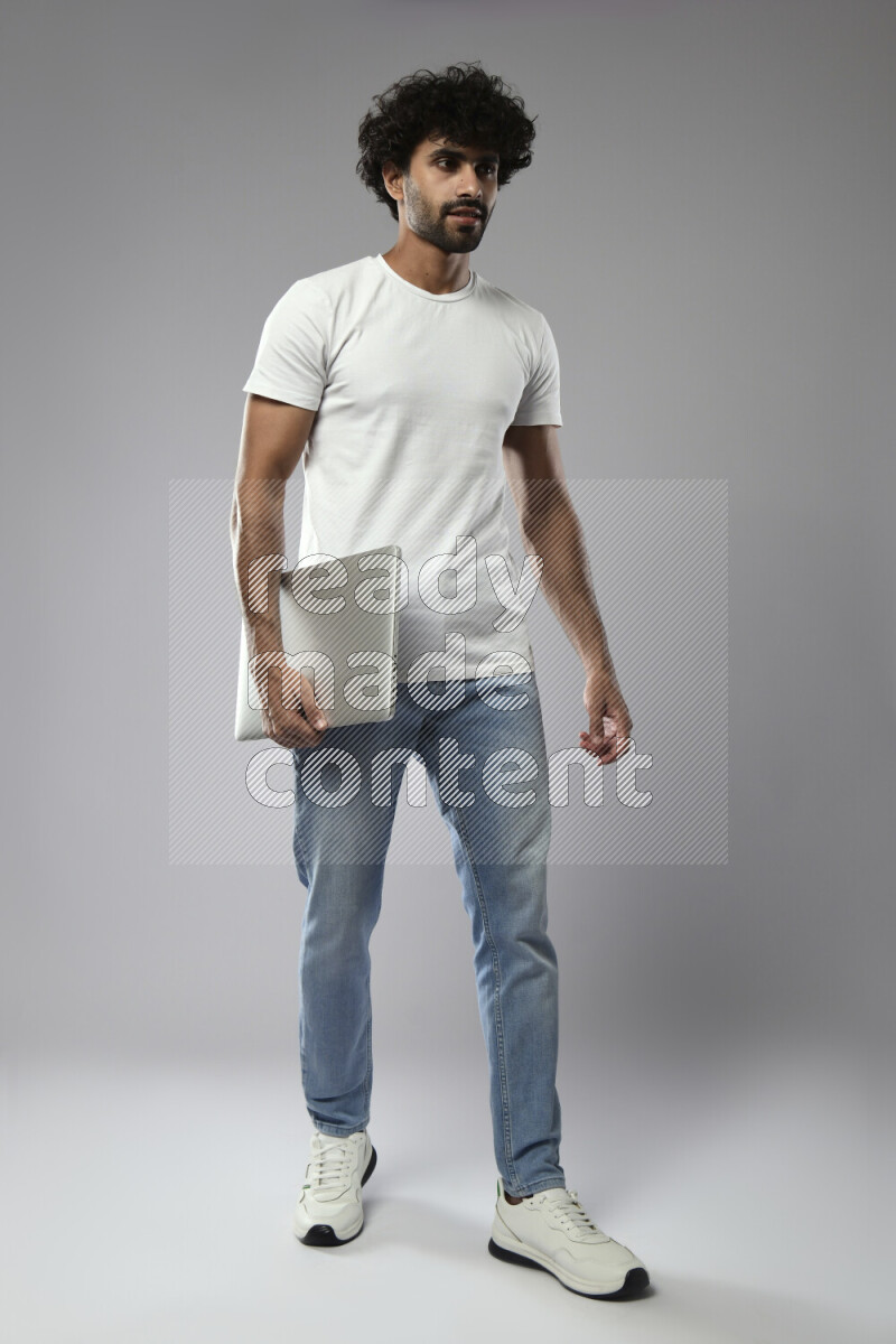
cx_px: 448
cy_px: 672
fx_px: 1419
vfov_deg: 50.7
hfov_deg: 35.1
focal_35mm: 38
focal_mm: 38
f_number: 6.3
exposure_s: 1/160
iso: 400
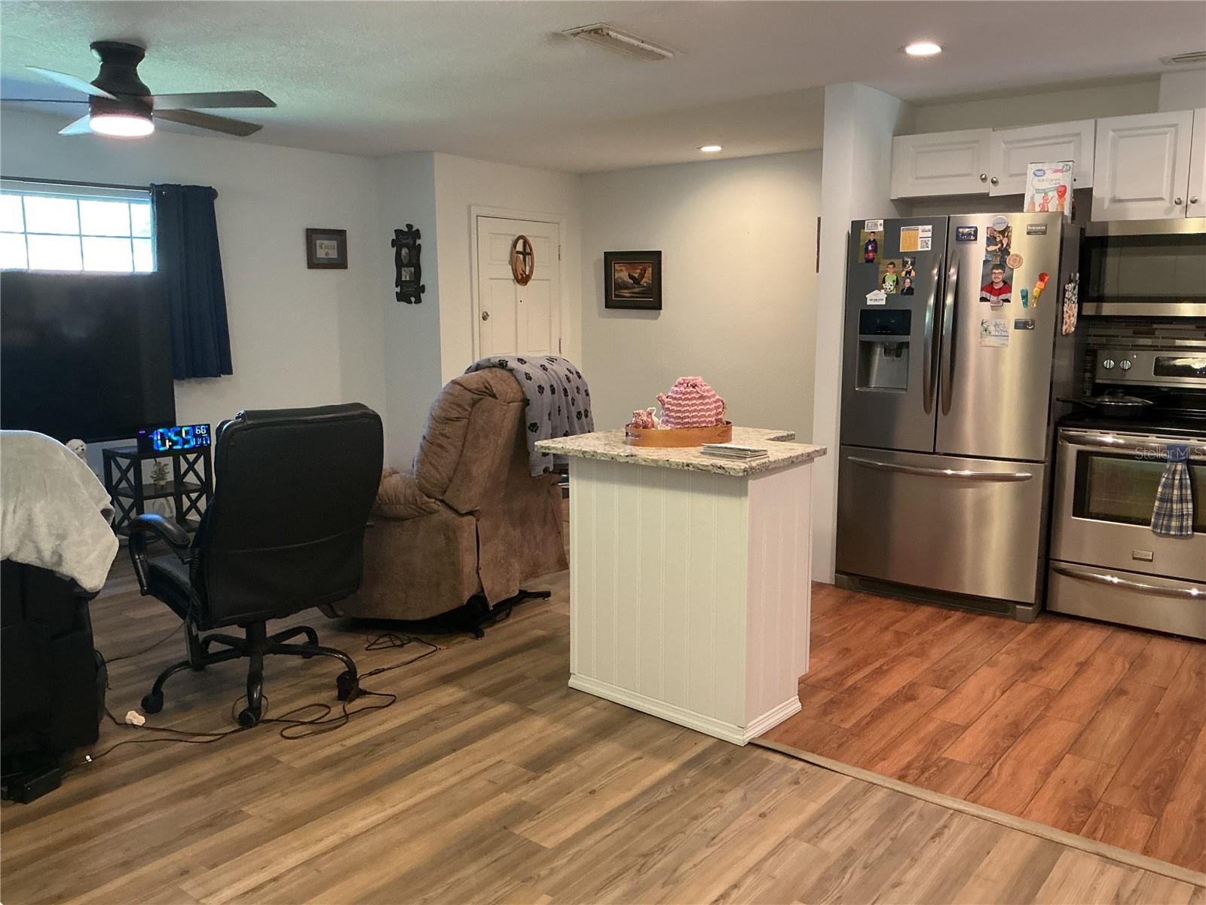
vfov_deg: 48.2
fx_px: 1010
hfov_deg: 61.7
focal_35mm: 29
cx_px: 603
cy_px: 452
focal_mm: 3
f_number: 1.8
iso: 200
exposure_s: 1/60
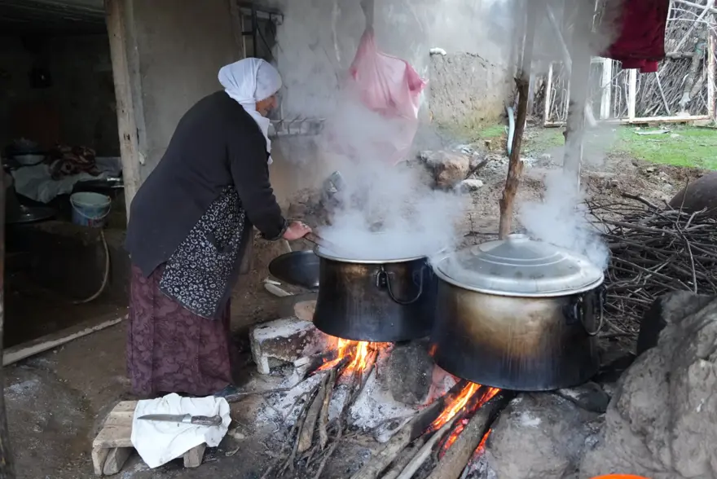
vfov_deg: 45.0
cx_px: 358
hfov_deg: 63.6
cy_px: 240
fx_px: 578
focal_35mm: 29
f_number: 4
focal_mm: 29
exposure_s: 1/160
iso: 5000
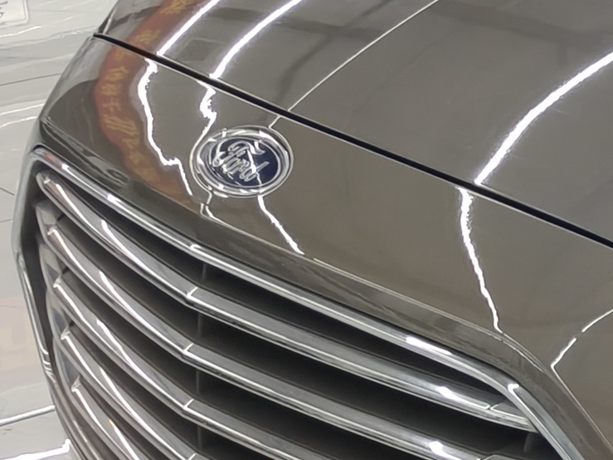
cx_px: 1430
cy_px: 207
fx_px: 2355
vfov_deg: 11.1
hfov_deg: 12.1
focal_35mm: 133
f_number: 1.8
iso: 125
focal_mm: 5.59
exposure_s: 1/100
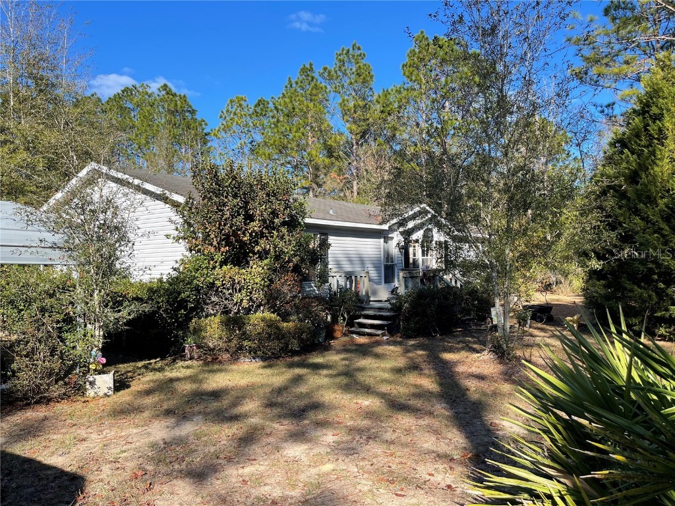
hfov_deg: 67.3
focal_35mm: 26
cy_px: 253
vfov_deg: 53.1
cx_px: 338
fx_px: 507
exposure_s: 1/1420
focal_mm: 5.1
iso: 32
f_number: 1.6
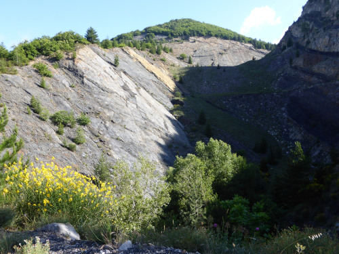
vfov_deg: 40.7
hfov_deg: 52.6
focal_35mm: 35
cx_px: 170
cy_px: 127
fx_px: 343
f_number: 3.7
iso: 100
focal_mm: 6.1
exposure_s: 1/320
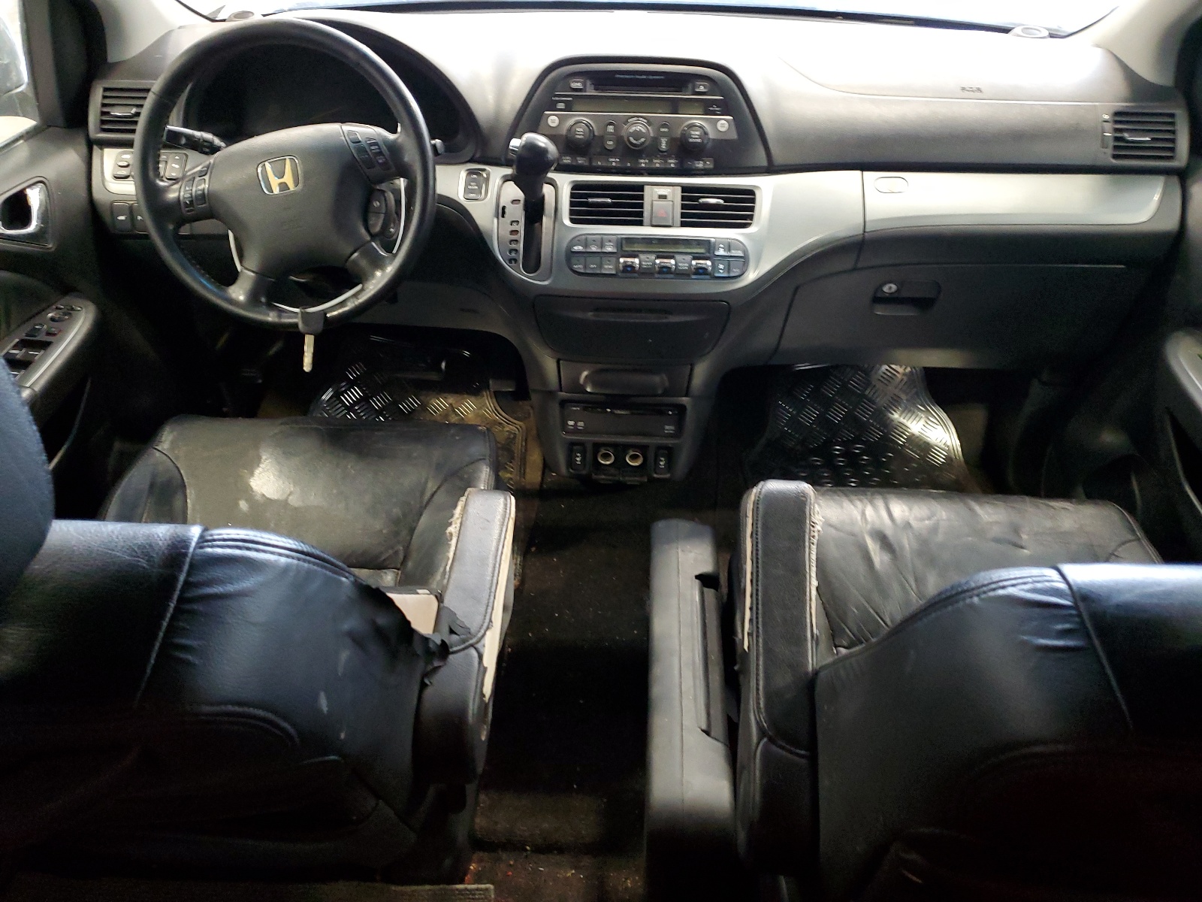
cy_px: 451
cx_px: 601
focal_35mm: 26
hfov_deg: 67.3
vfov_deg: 53.1
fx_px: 903
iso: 282
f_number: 1.5
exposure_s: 1/30
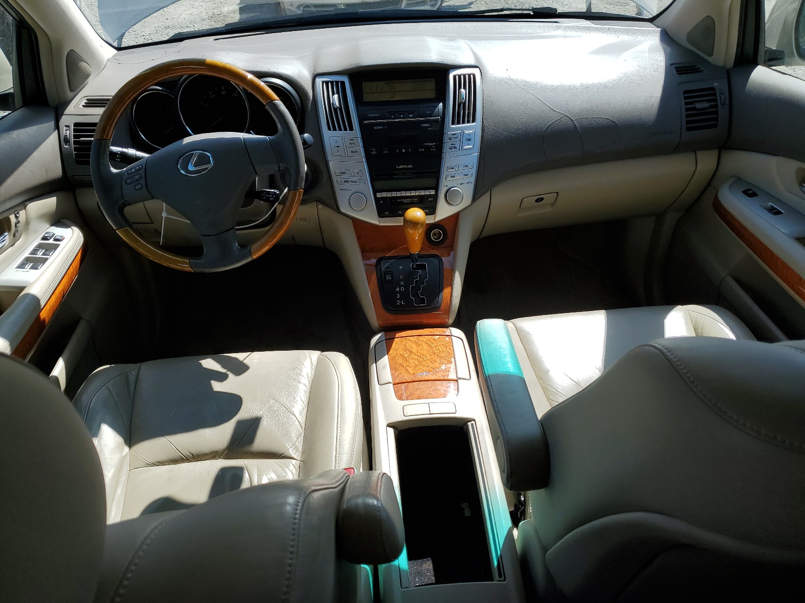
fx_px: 605
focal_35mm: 26
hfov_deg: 67.3
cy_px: 302
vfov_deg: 53.1
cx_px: 402
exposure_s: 1/1667
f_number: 1.5
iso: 50
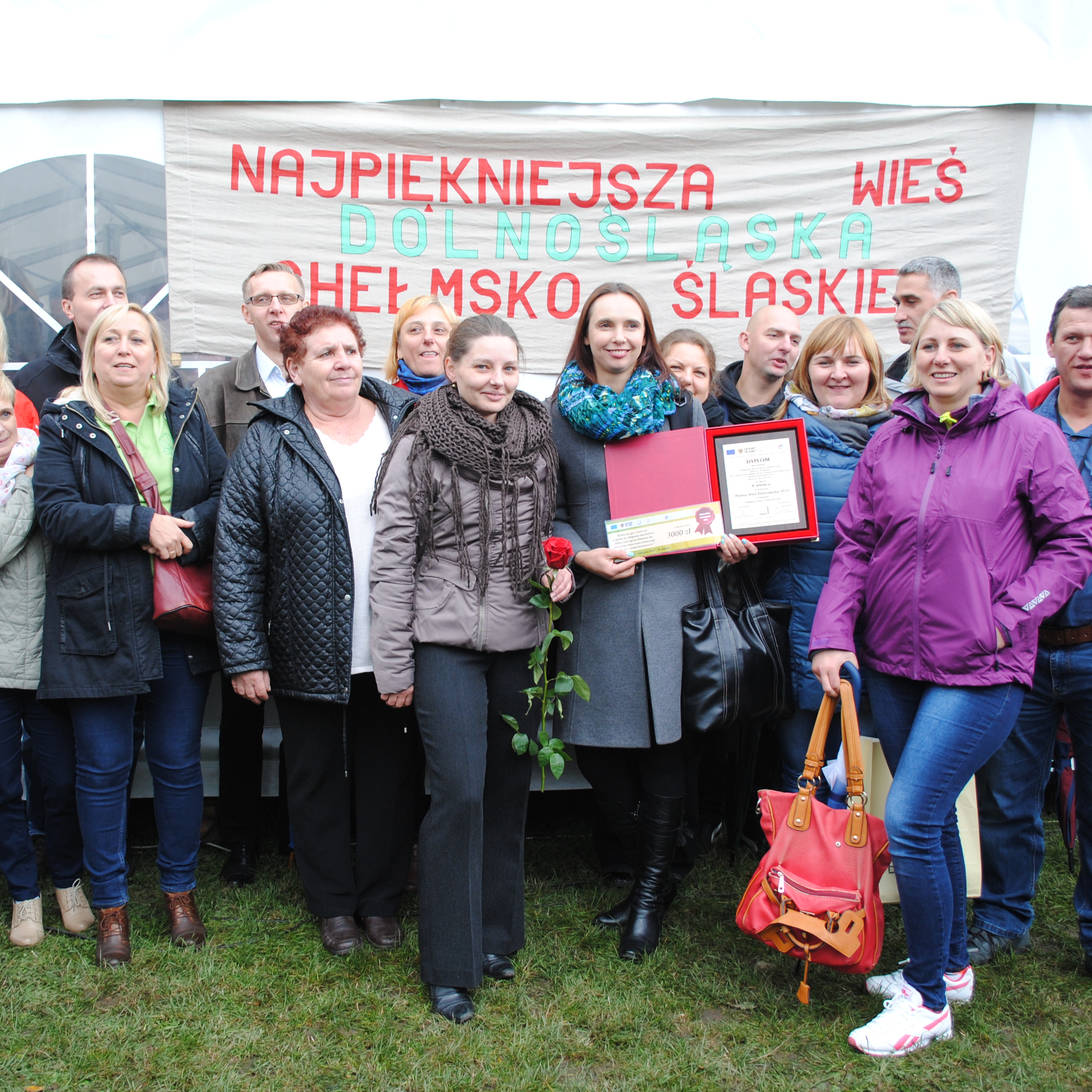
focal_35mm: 39
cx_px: 465
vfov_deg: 42.8
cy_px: 540
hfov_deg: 42.7
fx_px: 1392
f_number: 3.8
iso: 200
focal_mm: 20
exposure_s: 1/50
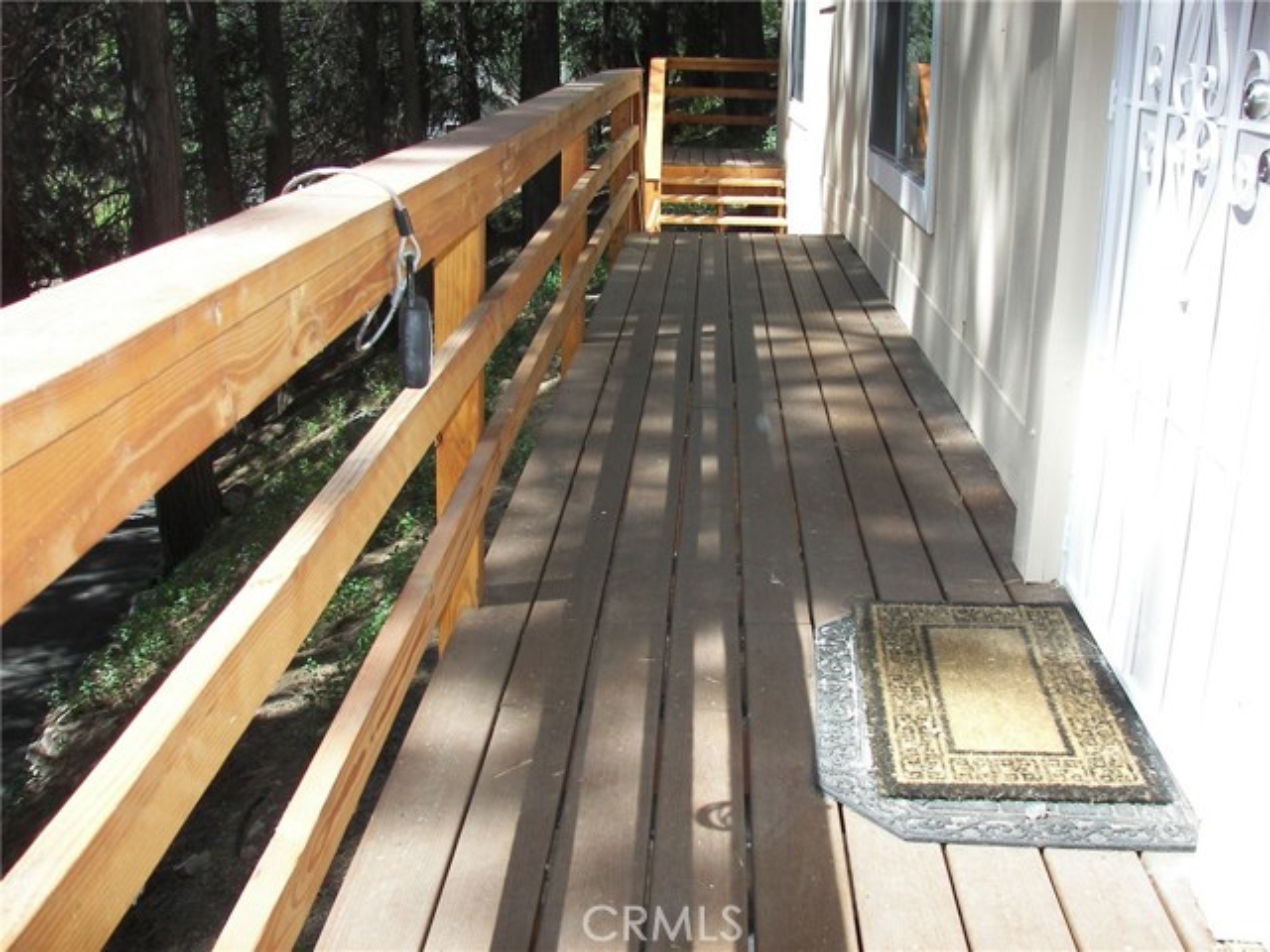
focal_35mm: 36
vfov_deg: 39.7
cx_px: 635
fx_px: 1321
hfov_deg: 51.4
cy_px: 476
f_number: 2.8
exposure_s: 1/250
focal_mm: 6
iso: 50
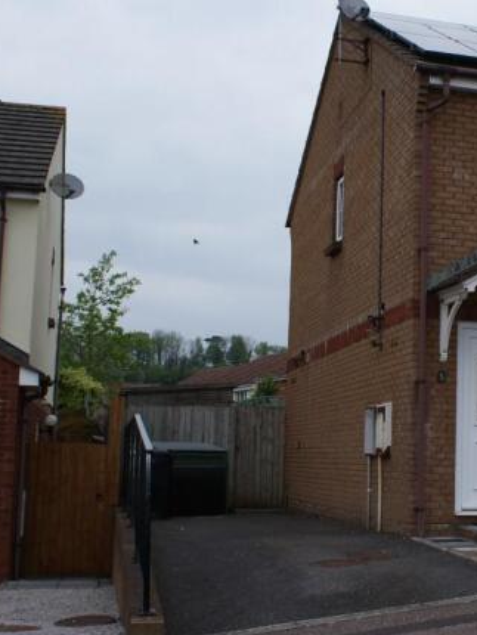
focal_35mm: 57
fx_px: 1046
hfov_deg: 24.8
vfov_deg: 33.8
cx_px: 448
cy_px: 321
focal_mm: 26
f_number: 8
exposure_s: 1/160
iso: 100
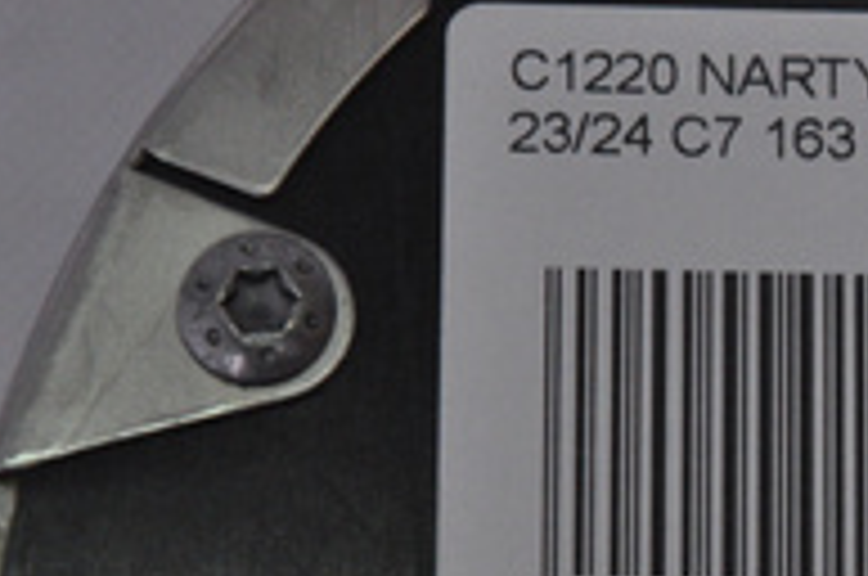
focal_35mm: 368
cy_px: 515
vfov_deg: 3.7
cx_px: 976
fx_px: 8862
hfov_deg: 5.6
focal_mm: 105
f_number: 9.5
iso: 3200
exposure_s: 1/125
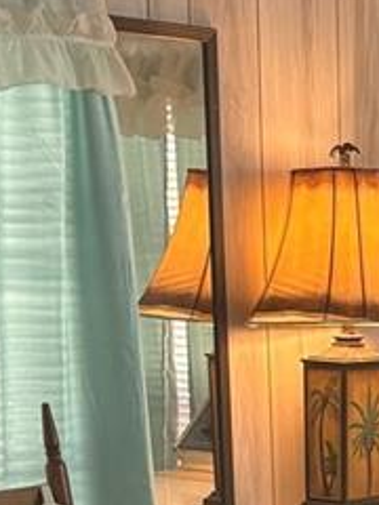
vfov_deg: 14.3
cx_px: 619
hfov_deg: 10.9
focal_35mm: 130
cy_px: 724
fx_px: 1898
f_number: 1.6
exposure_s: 1/60
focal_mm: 5.96
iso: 200
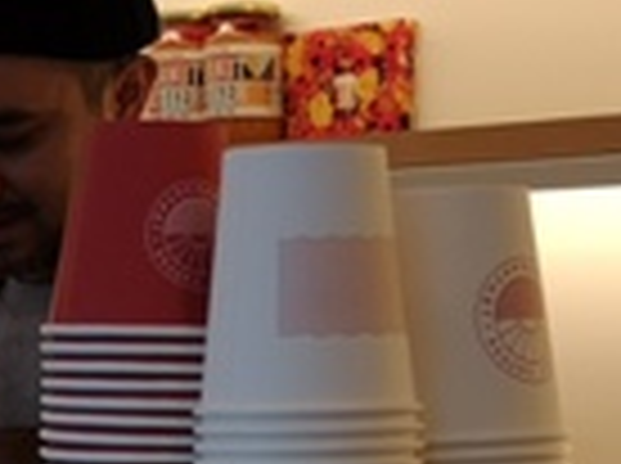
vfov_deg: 9.4
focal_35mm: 157
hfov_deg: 12.3
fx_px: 2812
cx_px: -126
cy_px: 410
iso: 64
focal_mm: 3.95
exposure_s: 1/120
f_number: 1.8
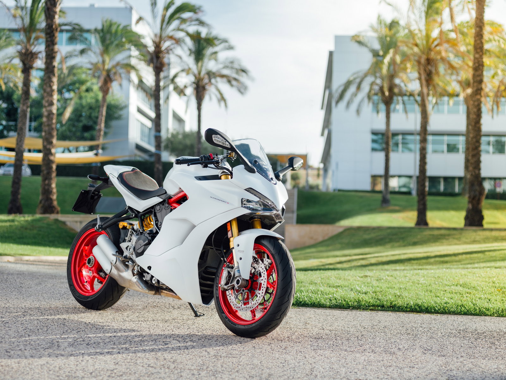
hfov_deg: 32.7
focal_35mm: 59
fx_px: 862
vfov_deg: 24.8
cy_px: 190
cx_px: 253
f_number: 4
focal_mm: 75
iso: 100
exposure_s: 1/640
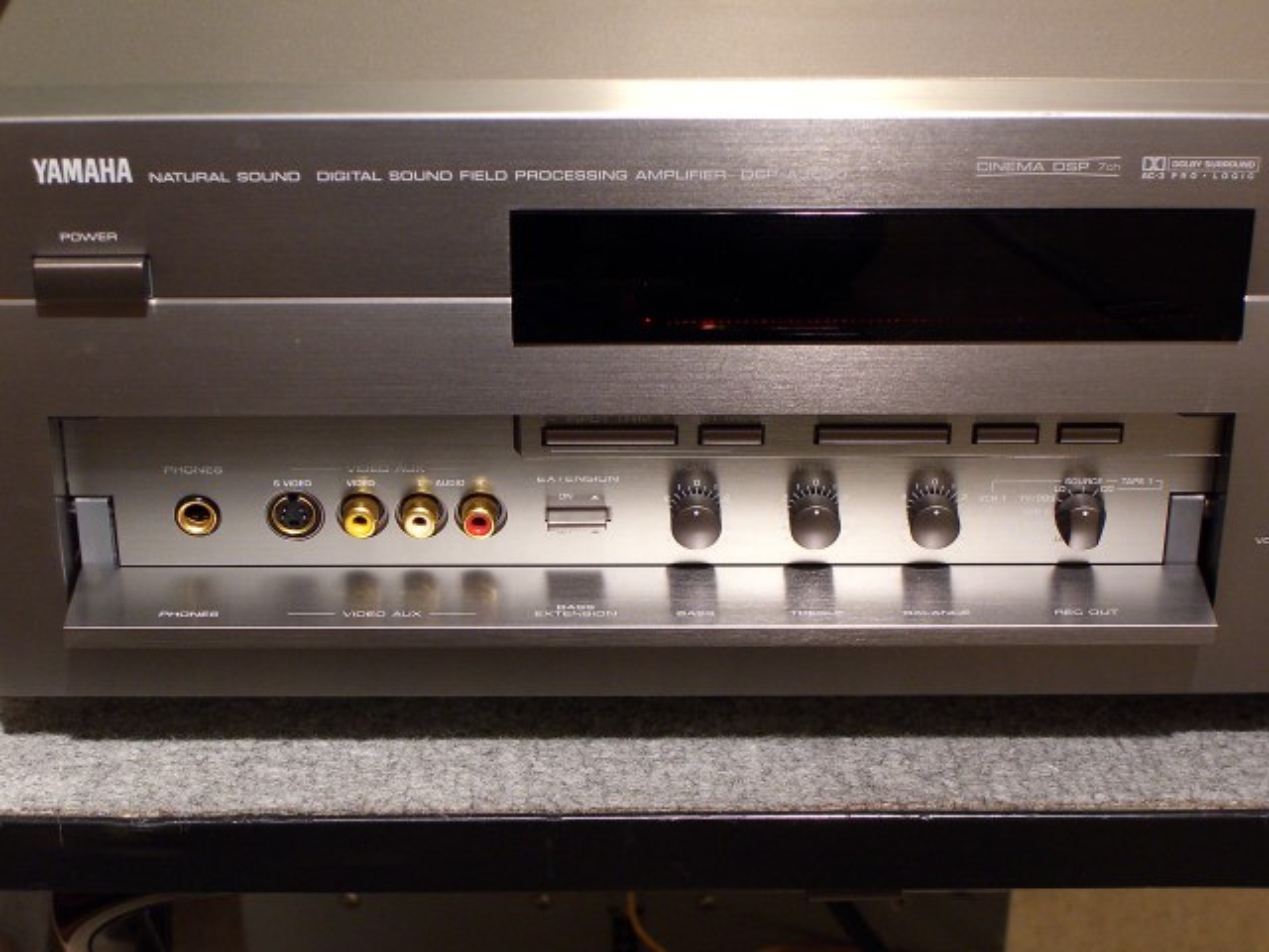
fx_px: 2933
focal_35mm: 80
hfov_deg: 24.4
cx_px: 634
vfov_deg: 18.4
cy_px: 476
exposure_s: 1/13
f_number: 4.4
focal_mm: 16.6
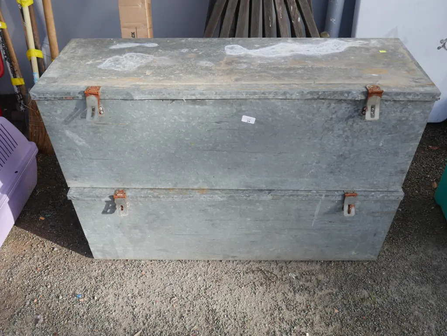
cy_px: 168
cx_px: 224
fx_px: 388
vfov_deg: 46.8
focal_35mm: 30
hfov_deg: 59.9
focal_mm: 15
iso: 200
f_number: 6.3
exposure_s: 1/320
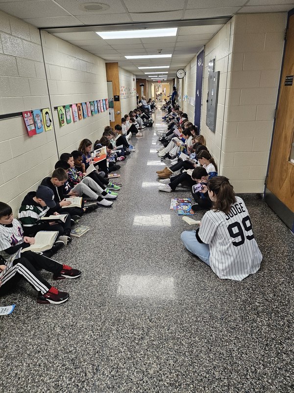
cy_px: 196
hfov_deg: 56.8
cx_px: 147
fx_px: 272
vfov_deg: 71.6
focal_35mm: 24
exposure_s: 1/120
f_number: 1.8
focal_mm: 5
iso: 250
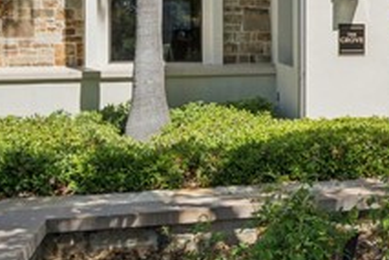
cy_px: 25
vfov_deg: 18.6
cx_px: 446
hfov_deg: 25.6
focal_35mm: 72
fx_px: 778
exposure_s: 1/160
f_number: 8
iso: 100
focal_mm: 24
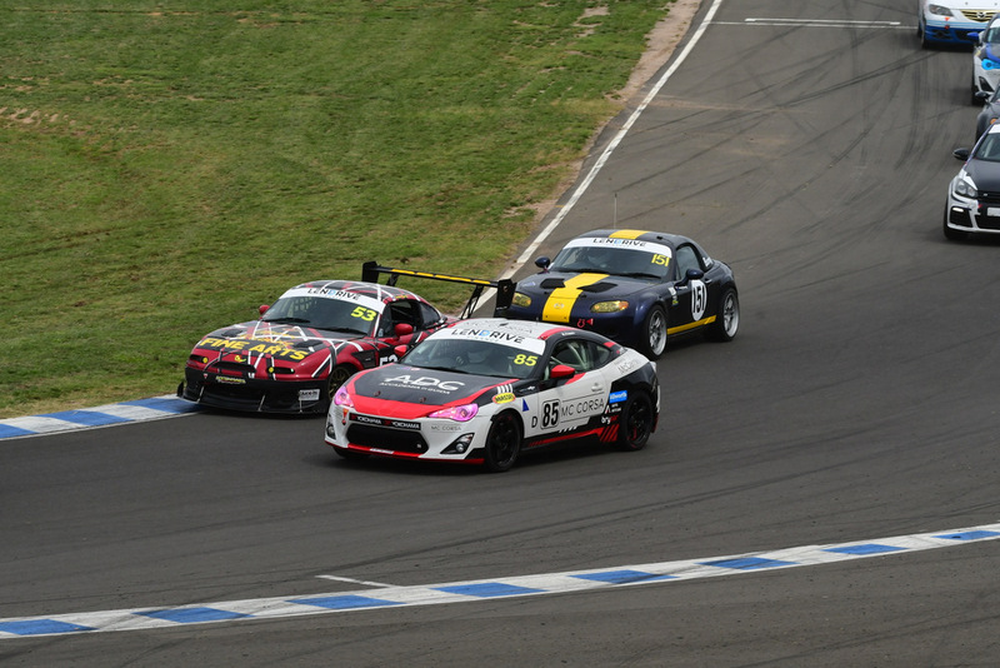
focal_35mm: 345
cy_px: 334
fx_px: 9586
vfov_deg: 4.0
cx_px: 500
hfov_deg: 6.0
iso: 400
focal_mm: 230
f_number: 11
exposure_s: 1/640
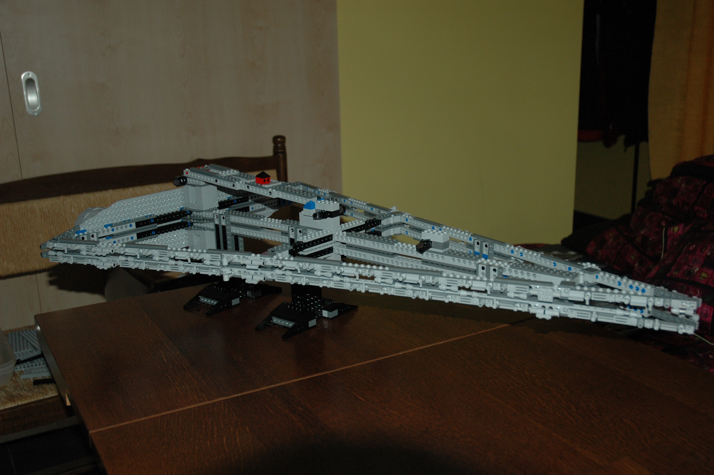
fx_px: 803
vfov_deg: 33.0
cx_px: 357
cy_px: 238
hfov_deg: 48.0
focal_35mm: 40
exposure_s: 1/60
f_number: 3.8
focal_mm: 27
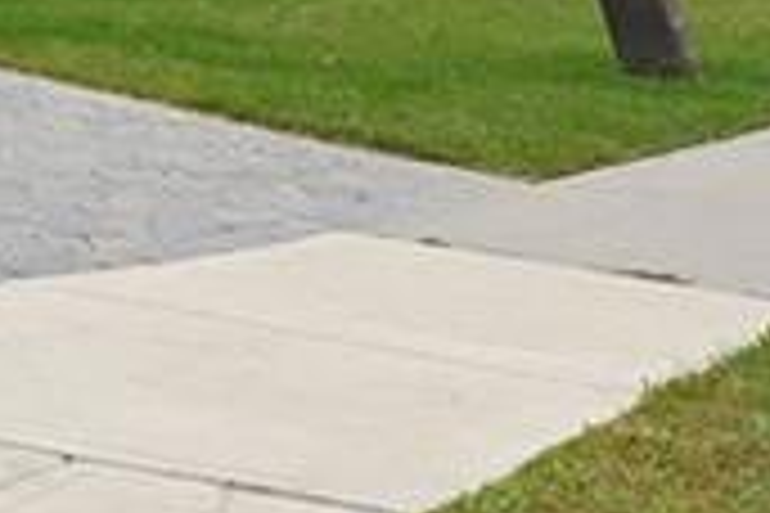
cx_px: -594
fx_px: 3208
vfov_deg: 8.3
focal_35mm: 150
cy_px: -781
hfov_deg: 12.5
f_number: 5.6
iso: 125
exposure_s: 1/250
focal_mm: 17
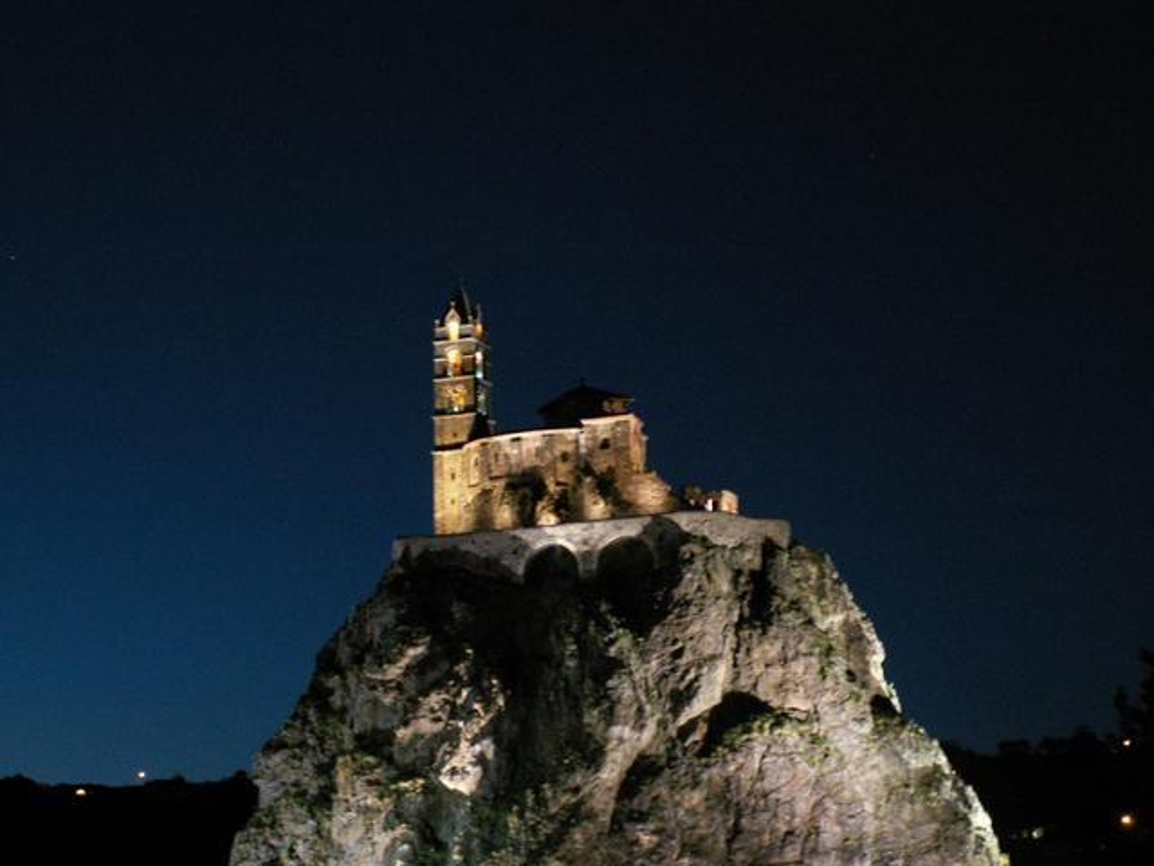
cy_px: 433
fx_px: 3067
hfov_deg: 21.3
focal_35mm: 92
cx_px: 577
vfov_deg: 16.1
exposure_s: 2
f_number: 3.5
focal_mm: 15.43
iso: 160
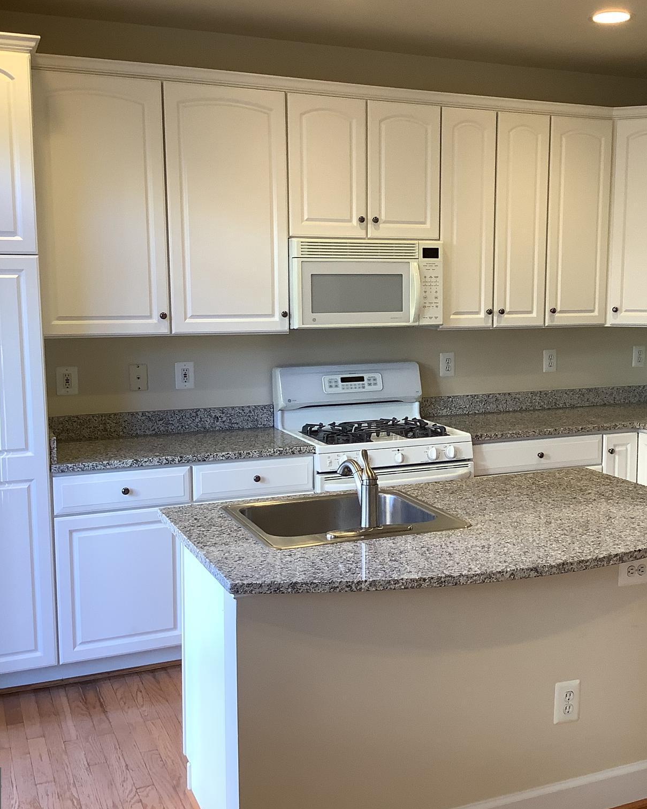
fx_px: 981
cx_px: 415
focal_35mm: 41
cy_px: 400
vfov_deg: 44.8
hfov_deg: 36.2
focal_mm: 3.3
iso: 80
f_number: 2.4
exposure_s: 1/60
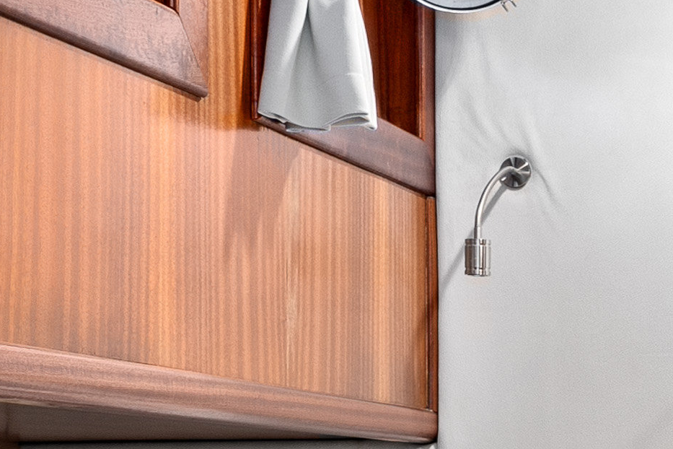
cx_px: 1116
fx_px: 1682
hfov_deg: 18.8
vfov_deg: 14.6
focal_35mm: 90
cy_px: 564
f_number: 7.1
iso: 200
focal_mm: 14
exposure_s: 1.6
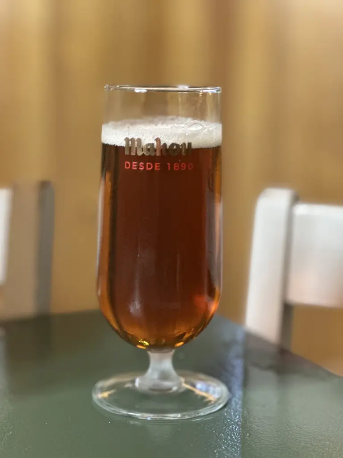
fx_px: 1017
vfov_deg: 25.3
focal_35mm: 77
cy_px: 229
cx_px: 172
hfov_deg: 19.1
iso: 400
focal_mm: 9
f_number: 2.8
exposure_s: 1/14
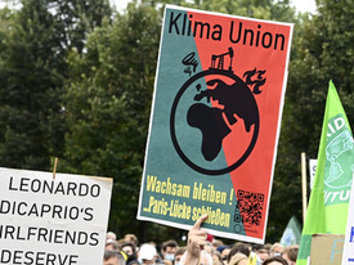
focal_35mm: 252
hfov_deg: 7.8
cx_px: 277
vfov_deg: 5.9
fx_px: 2576
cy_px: 118
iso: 1000
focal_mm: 160
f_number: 10
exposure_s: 1/250
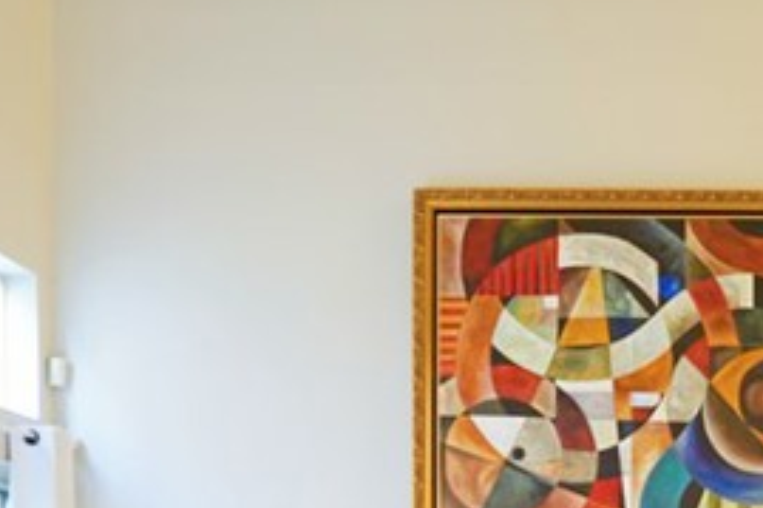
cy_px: 668
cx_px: 655
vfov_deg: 20.3
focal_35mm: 61
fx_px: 1292
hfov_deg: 31.7
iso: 160
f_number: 2.8
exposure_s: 1/15
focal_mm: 16
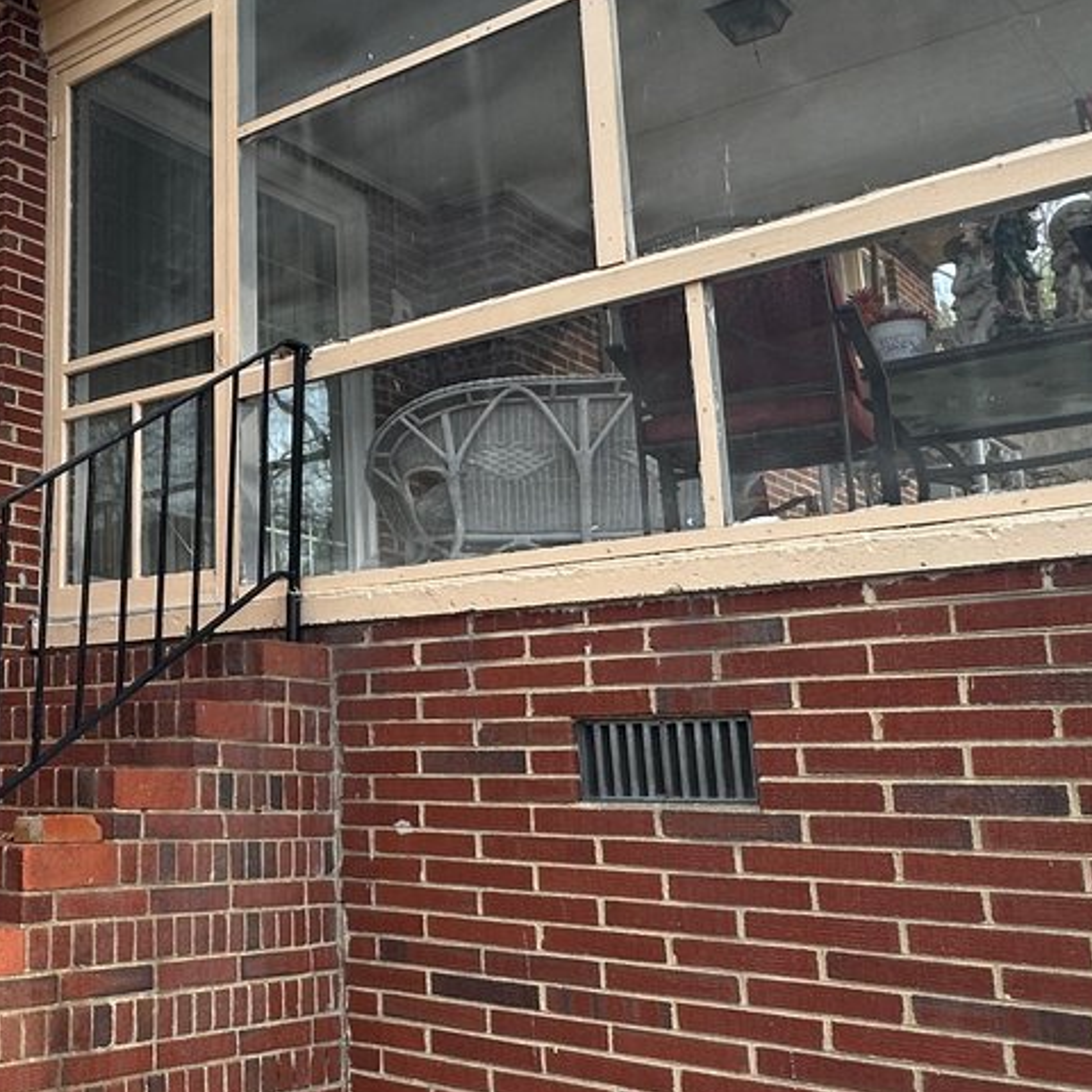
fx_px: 1392
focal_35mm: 39
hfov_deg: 38.1
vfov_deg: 42.8
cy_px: 504
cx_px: -1
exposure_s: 1/233
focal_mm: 2.22
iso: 40
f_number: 2.2
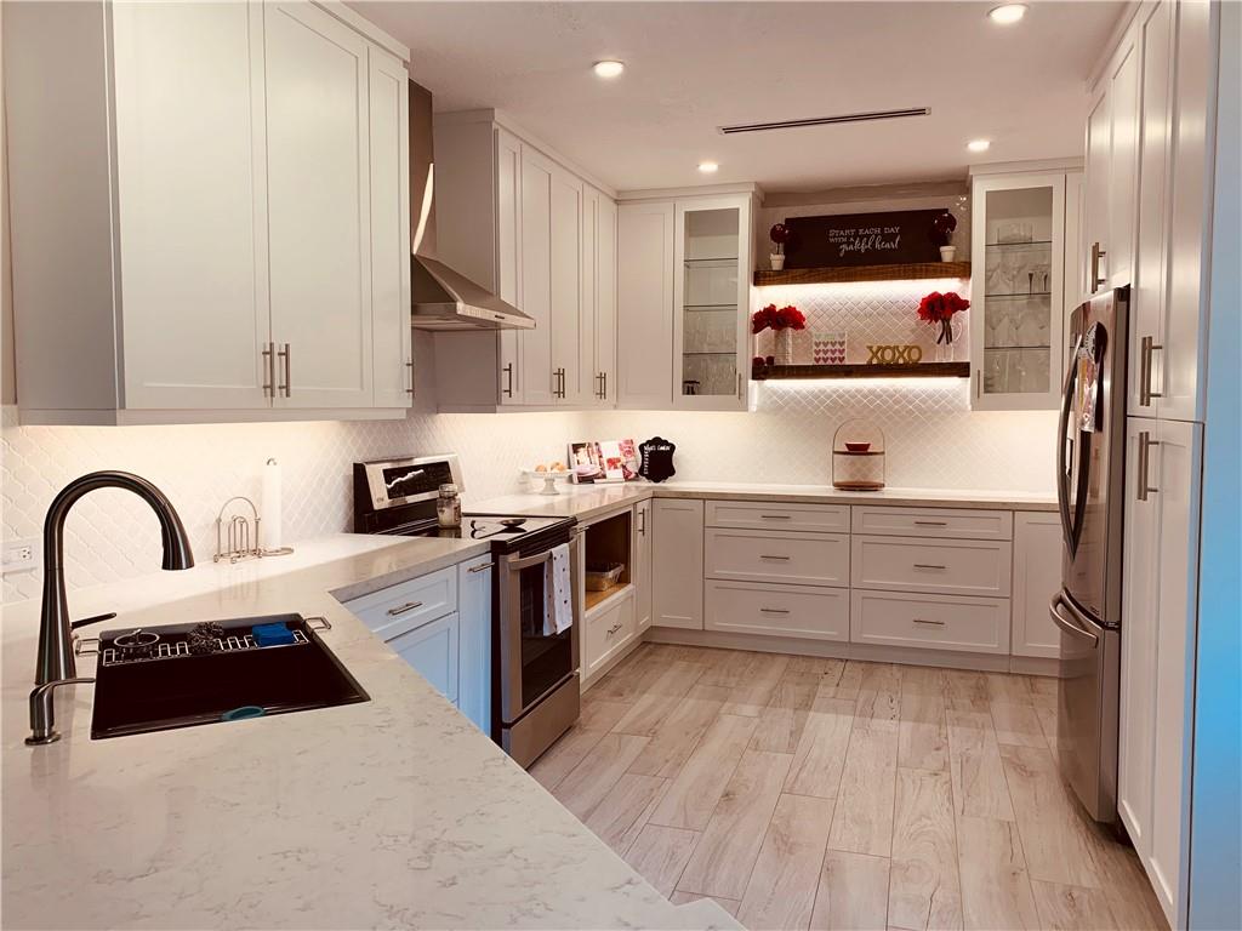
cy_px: 466
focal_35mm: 26
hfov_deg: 67.3
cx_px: 621
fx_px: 933
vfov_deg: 53.1
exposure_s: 1/120
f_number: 1.8
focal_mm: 4.25
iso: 50
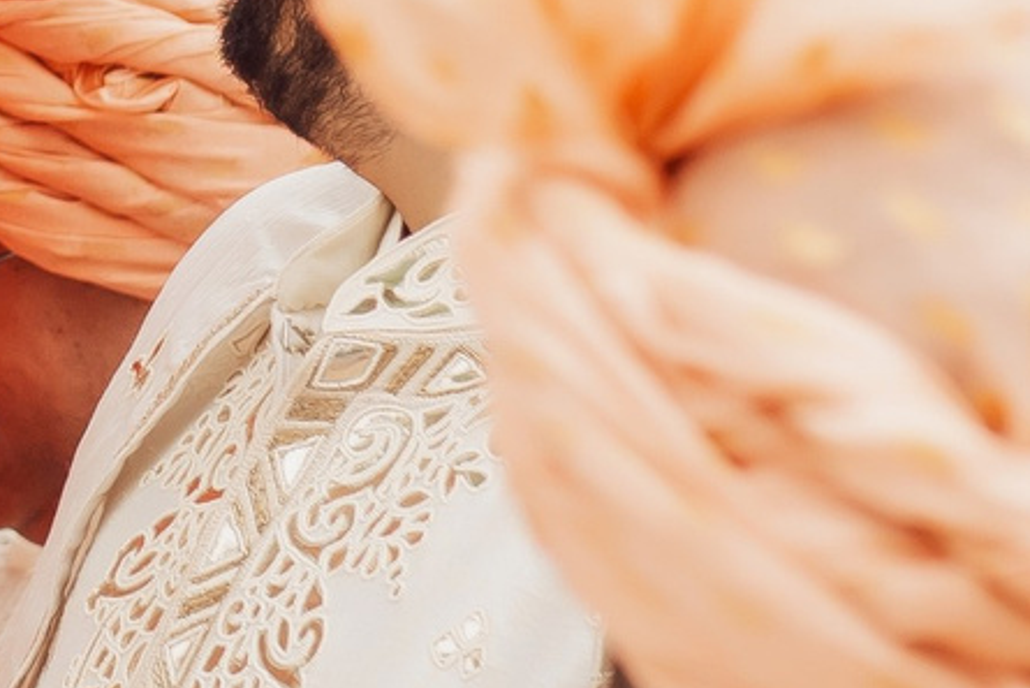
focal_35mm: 431
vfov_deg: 3.2
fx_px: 12335
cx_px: -1011
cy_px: -594
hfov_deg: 4.7
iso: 100
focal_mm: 50
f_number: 2
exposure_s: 1/1000
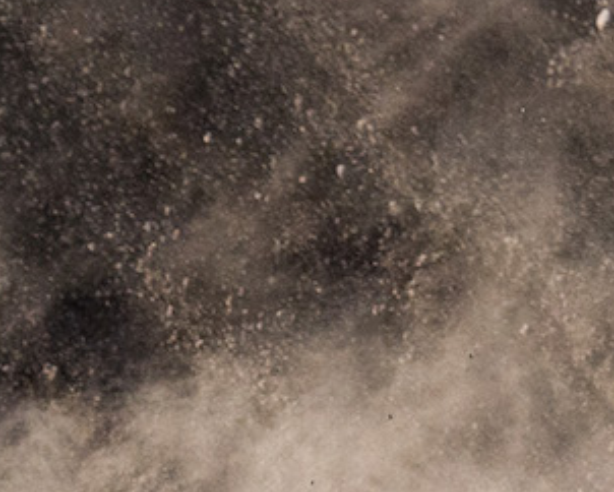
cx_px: 1816
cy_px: 172
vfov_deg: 0.8
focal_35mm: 2066
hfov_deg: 0.9
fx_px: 37568
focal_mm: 266
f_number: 6.3
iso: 1000
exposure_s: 1/2500
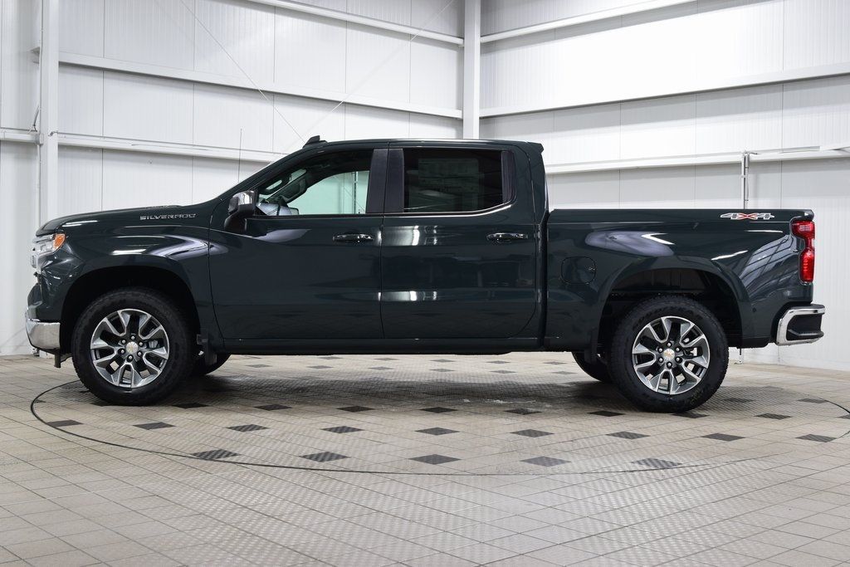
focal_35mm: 44
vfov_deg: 30.9
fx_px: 1027
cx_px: 425
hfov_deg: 45.0
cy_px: 284
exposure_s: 1/15
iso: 500
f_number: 6.3
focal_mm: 29
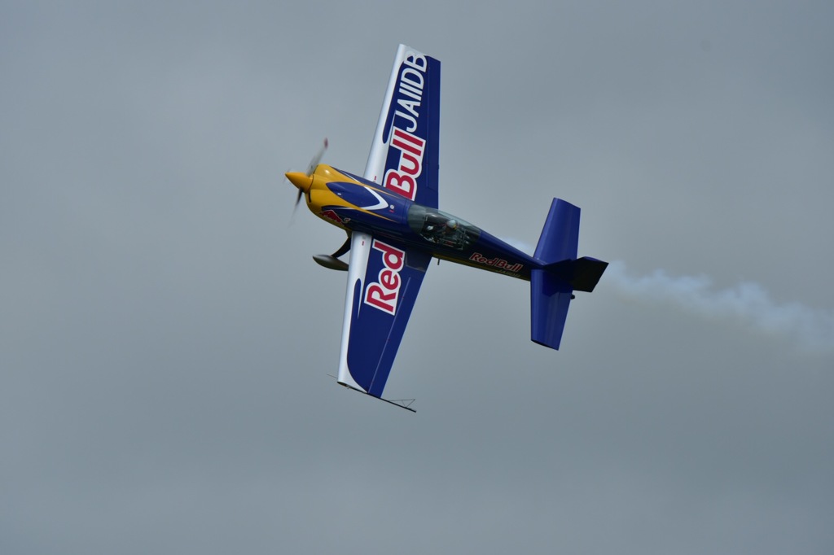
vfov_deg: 4.0
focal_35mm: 340
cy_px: 278
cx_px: 417
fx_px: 7874
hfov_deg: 6.1
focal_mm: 340
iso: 100
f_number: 4.8
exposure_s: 1/1000
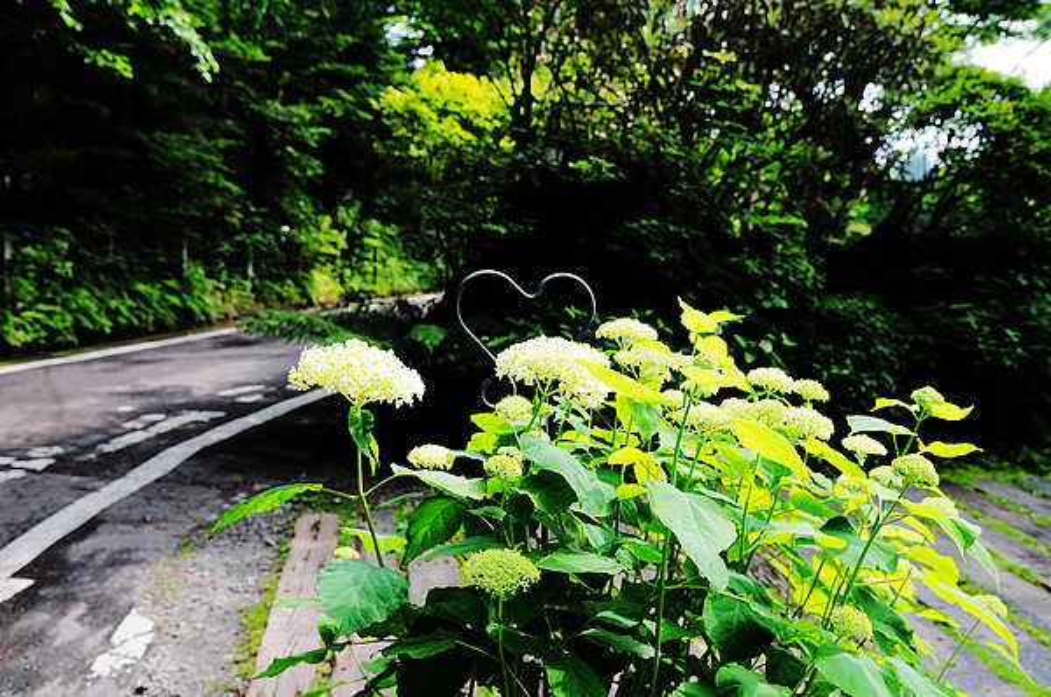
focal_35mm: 36
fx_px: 1049
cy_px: 348
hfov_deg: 53.2
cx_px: 526
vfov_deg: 36.8
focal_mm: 24
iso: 280
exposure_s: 1/500
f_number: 4
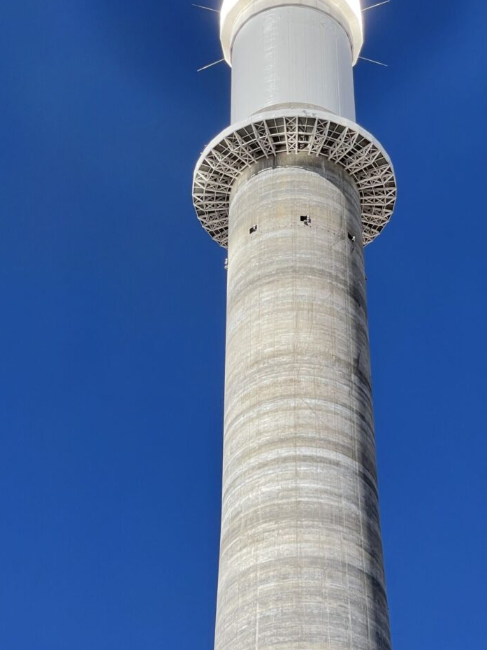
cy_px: 270
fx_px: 1688
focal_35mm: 90
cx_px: 316
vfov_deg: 21.7
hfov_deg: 16.4
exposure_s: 1/1357
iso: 20
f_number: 2.2
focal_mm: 7.5
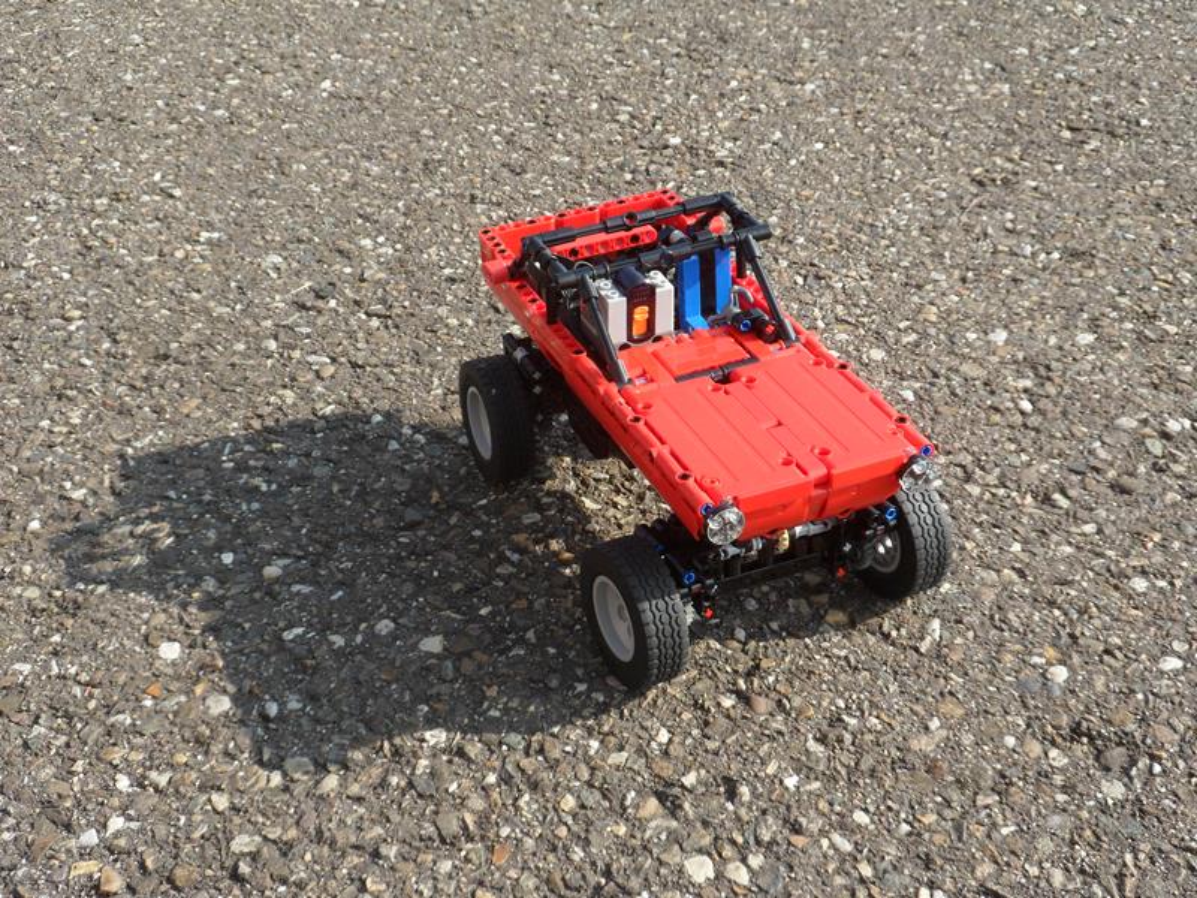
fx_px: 1798
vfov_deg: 28.0
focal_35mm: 52
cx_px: 598
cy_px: 449
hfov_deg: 36.8
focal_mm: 8.1
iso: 80
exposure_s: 1/250
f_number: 4.3
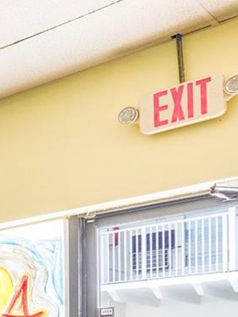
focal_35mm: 68
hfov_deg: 13.5
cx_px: -376
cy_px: 371
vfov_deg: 25.8
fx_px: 624
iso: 250
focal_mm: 11
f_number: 9
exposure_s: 1/500
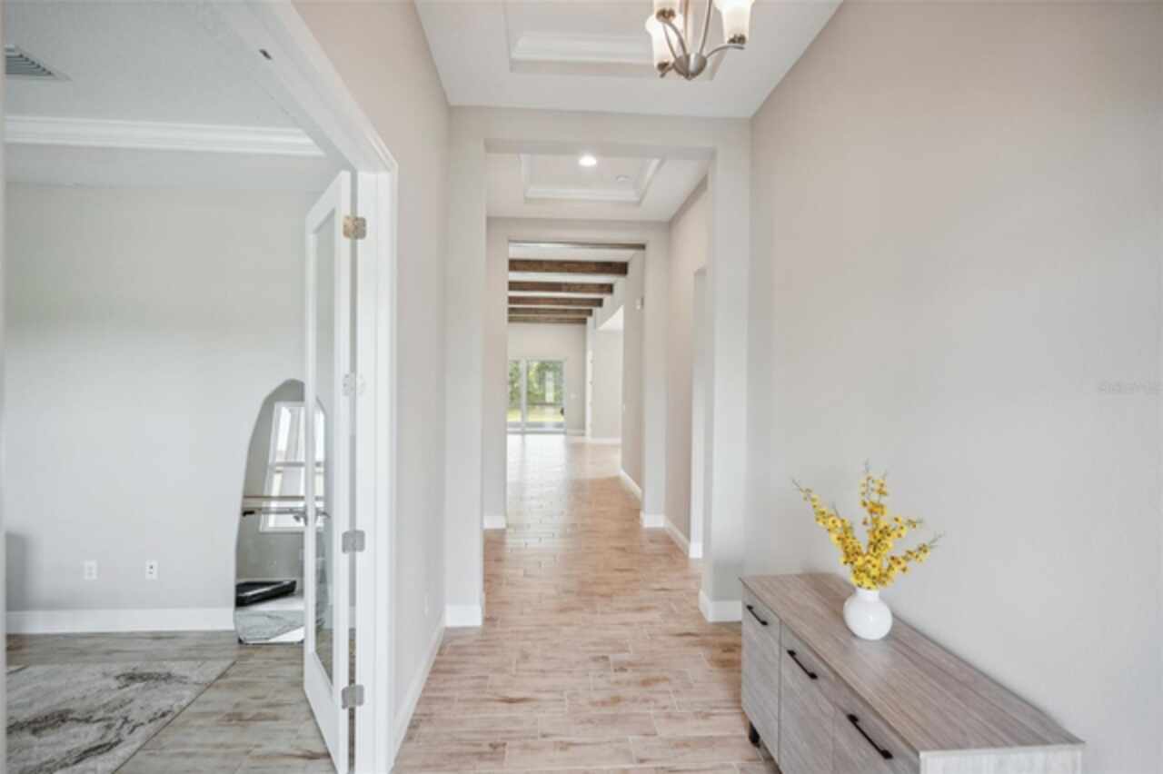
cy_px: 387
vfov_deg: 73.7
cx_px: 582
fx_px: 517
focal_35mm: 16
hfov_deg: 96.8
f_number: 4
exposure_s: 1/60
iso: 400
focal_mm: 16
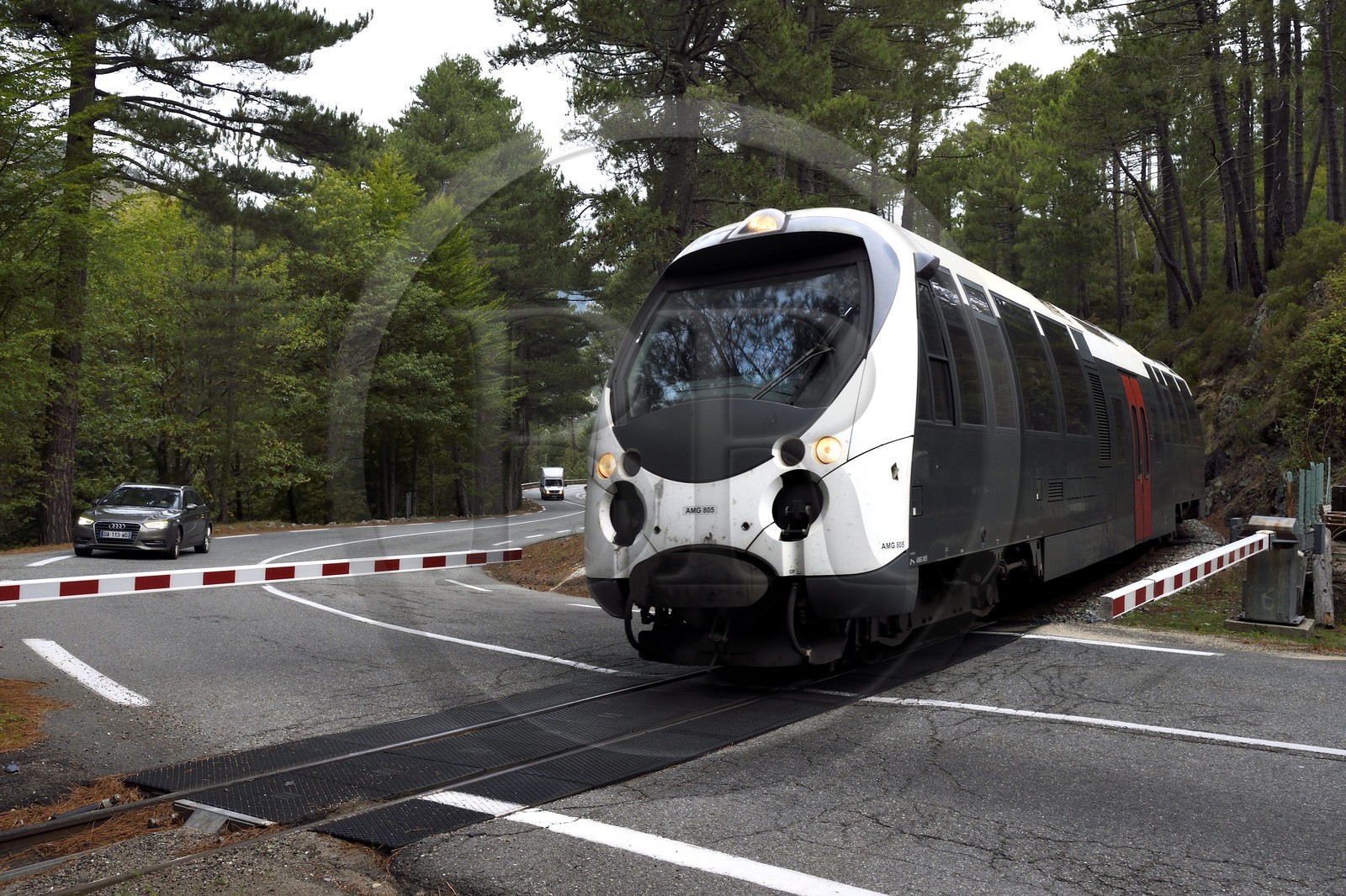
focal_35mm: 29
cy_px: 448
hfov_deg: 63.7
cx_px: 673
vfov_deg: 44.9
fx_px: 1084
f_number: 8
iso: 800
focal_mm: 29
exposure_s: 1/320
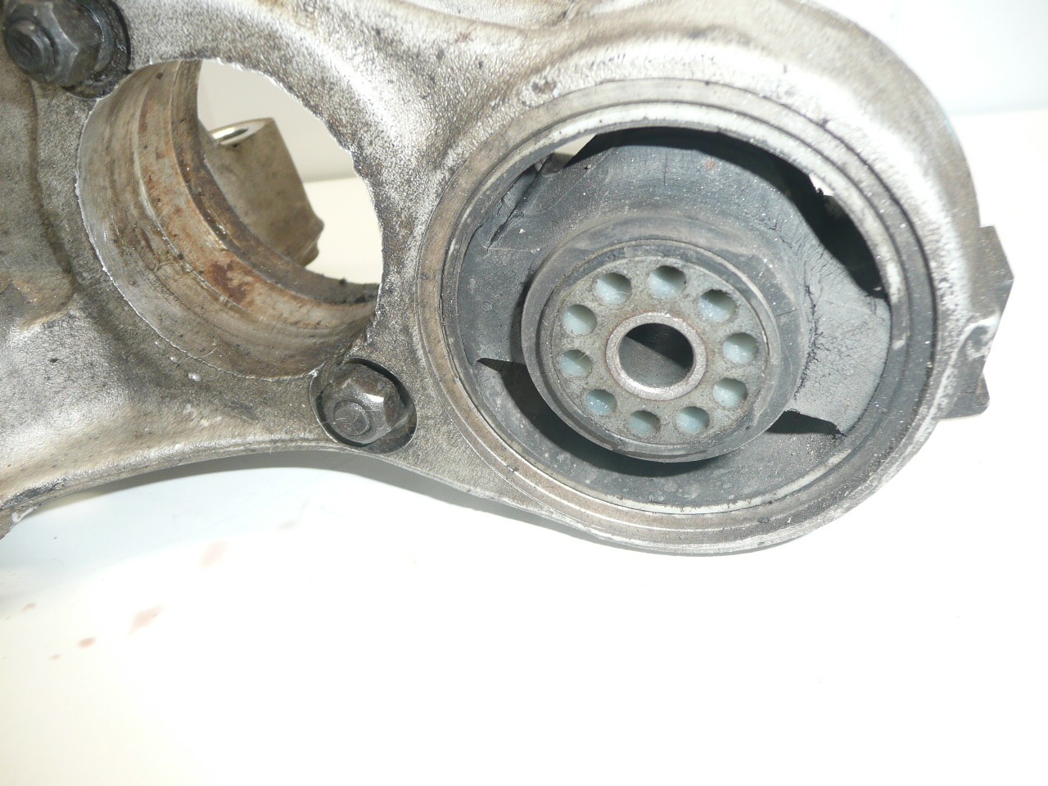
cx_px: 524
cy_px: 393
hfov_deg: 63.4
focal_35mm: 28
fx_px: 848
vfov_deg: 49.7
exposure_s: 1/30
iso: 100
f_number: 3.3
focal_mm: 4.6
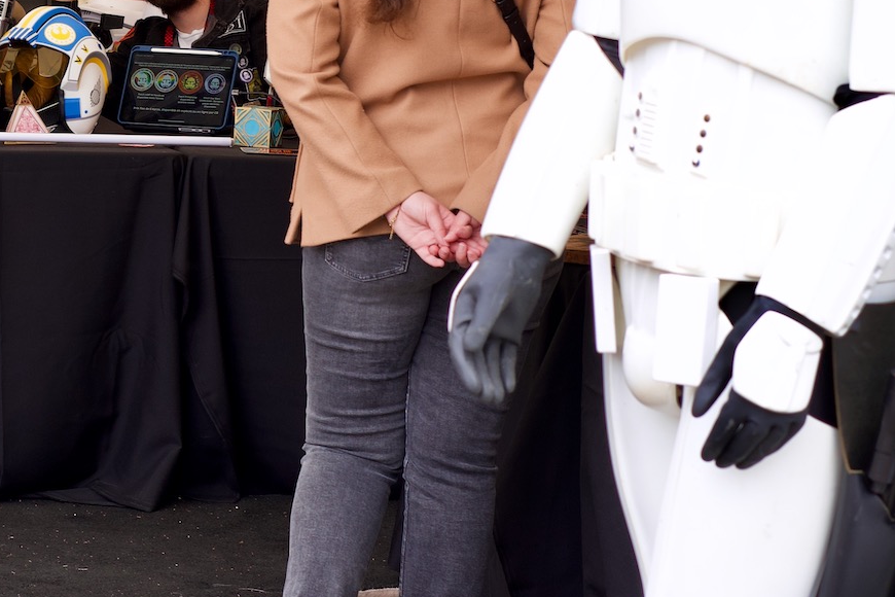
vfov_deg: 9.9
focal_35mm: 138
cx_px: -80
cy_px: 34
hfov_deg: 14.5
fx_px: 3431
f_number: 5
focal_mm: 50
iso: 100
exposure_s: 1/125
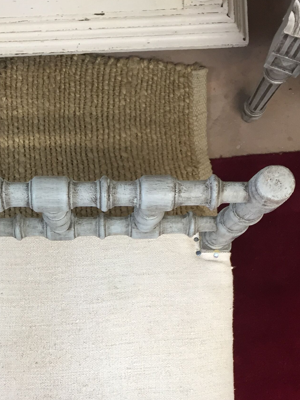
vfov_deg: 33.4
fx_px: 647
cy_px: 316
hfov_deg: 25.8
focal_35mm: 56
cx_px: 75
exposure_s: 1/33
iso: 40
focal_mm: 4.15
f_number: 2.2
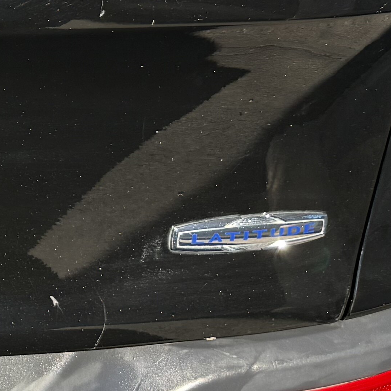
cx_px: -423
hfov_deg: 13.2
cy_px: -43
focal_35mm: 112
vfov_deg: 15.1
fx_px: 1431
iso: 100
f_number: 1.78
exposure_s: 1/868
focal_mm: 6.76
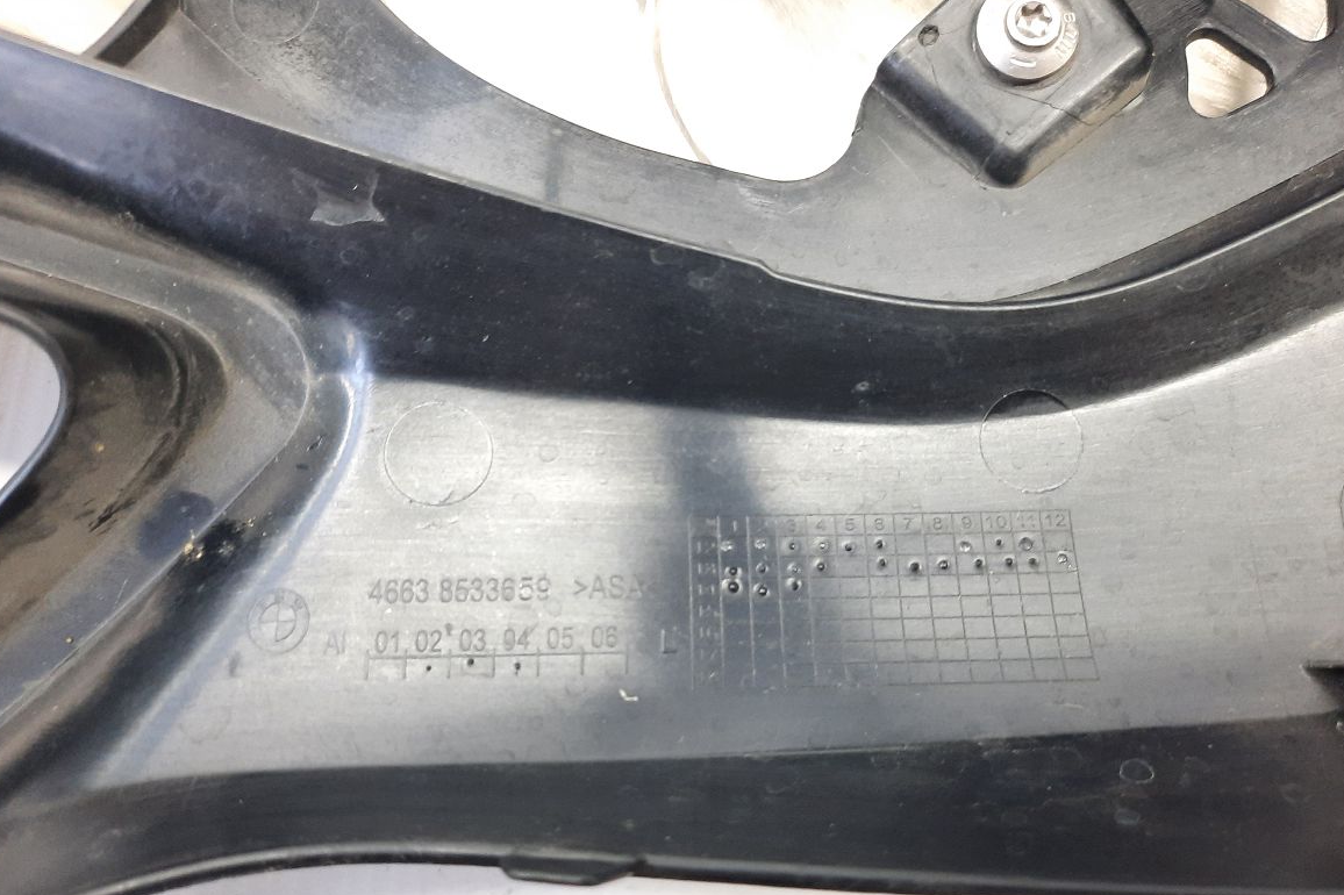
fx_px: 1008
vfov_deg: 47.8
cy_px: 502
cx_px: 682
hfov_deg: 67.4
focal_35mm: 27
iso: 320
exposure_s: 1/50
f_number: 2
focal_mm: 4.6
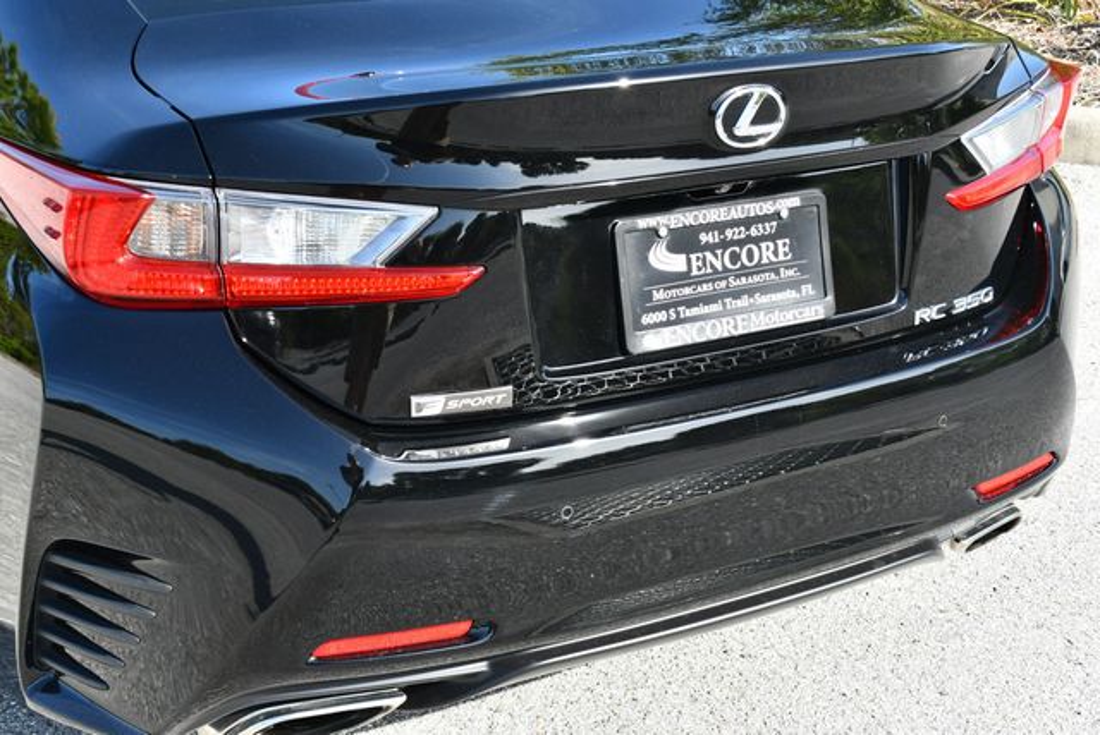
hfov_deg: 35.6
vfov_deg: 24.2
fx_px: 1713
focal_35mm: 56
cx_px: 550
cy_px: 368
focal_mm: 28
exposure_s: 1/250
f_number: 5.6
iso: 200
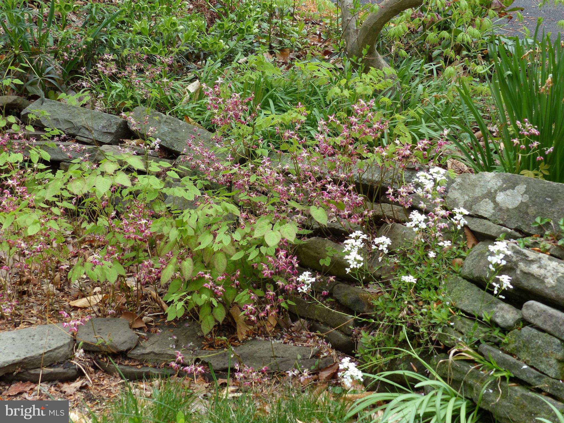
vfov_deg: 24.8
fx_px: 961
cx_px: 282
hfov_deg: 32.7
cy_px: 212
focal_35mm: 59
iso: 100
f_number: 4
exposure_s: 1/125
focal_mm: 10.1
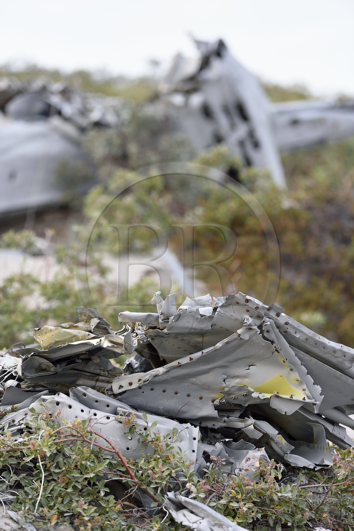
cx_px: 177
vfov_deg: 12.5
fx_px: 2436
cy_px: 266
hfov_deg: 8.3
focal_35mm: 165
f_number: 3.5
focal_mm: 165
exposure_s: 1/400
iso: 400
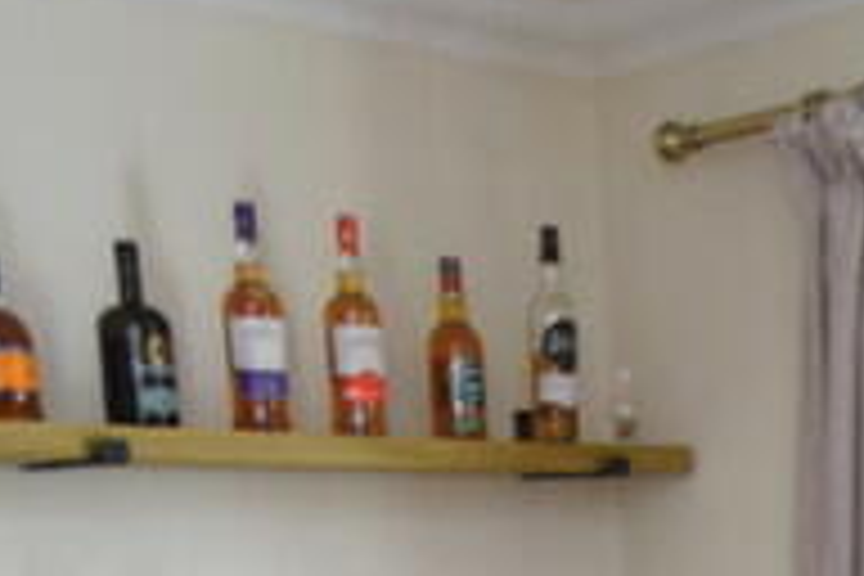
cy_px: 1145
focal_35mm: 80
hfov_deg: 23.9
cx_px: 918
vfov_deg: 14.3
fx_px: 1920
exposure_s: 1/60
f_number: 4
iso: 800
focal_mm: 10
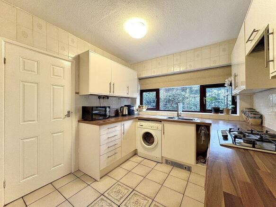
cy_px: 104
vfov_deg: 85.7
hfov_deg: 102.1
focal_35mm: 14
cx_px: 138
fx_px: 112
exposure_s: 1/50
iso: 400
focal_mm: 2.22
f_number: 2.2
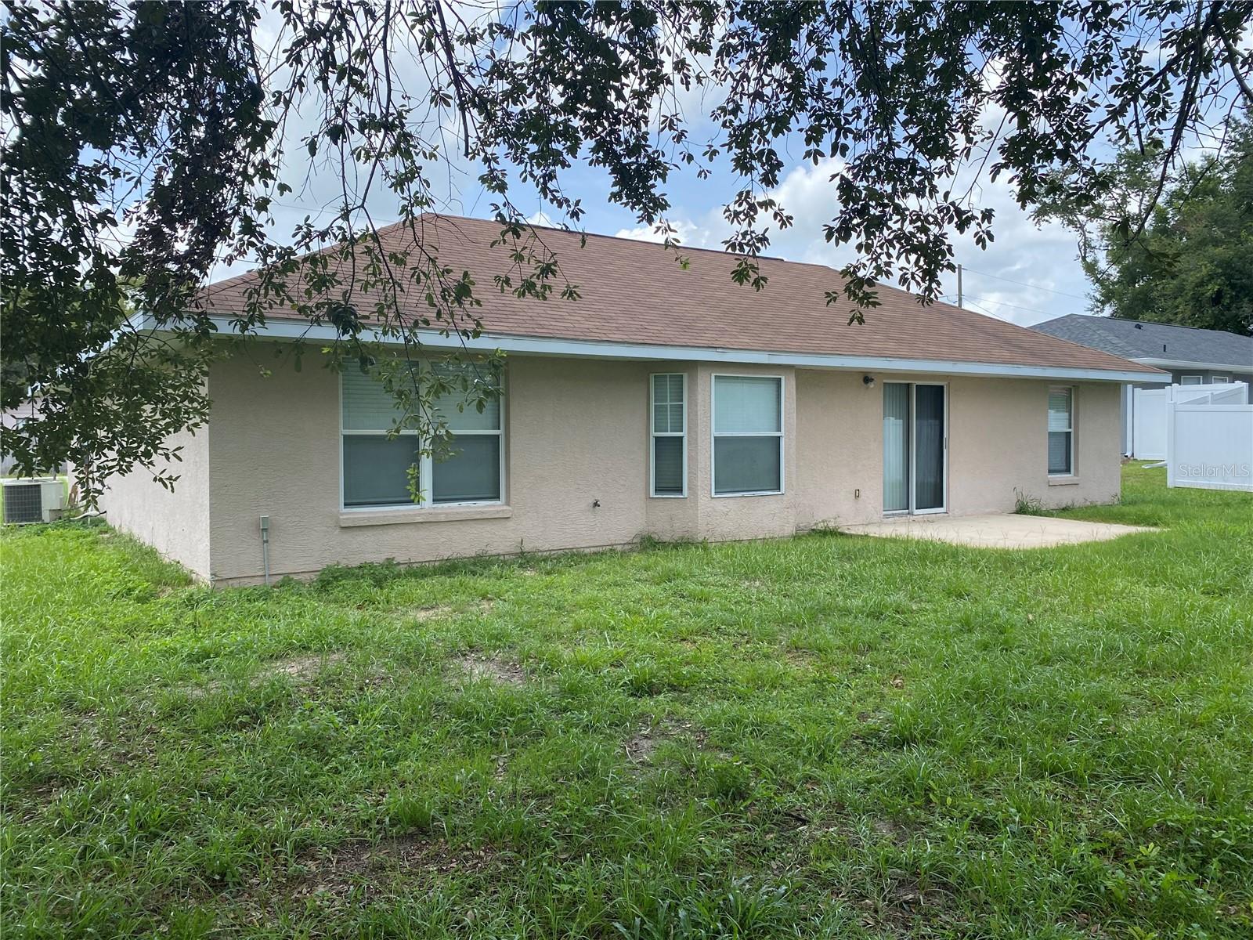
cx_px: 626
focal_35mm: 26
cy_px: 470
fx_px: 941
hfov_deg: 67.3
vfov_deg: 53.1
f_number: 1.8
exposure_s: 1/981
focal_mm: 4.25
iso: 32
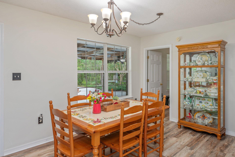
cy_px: 73
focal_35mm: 23
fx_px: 147
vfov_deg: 55.9
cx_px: 117
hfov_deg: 77.2
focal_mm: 20.5
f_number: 9
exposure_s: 1/30
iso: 320
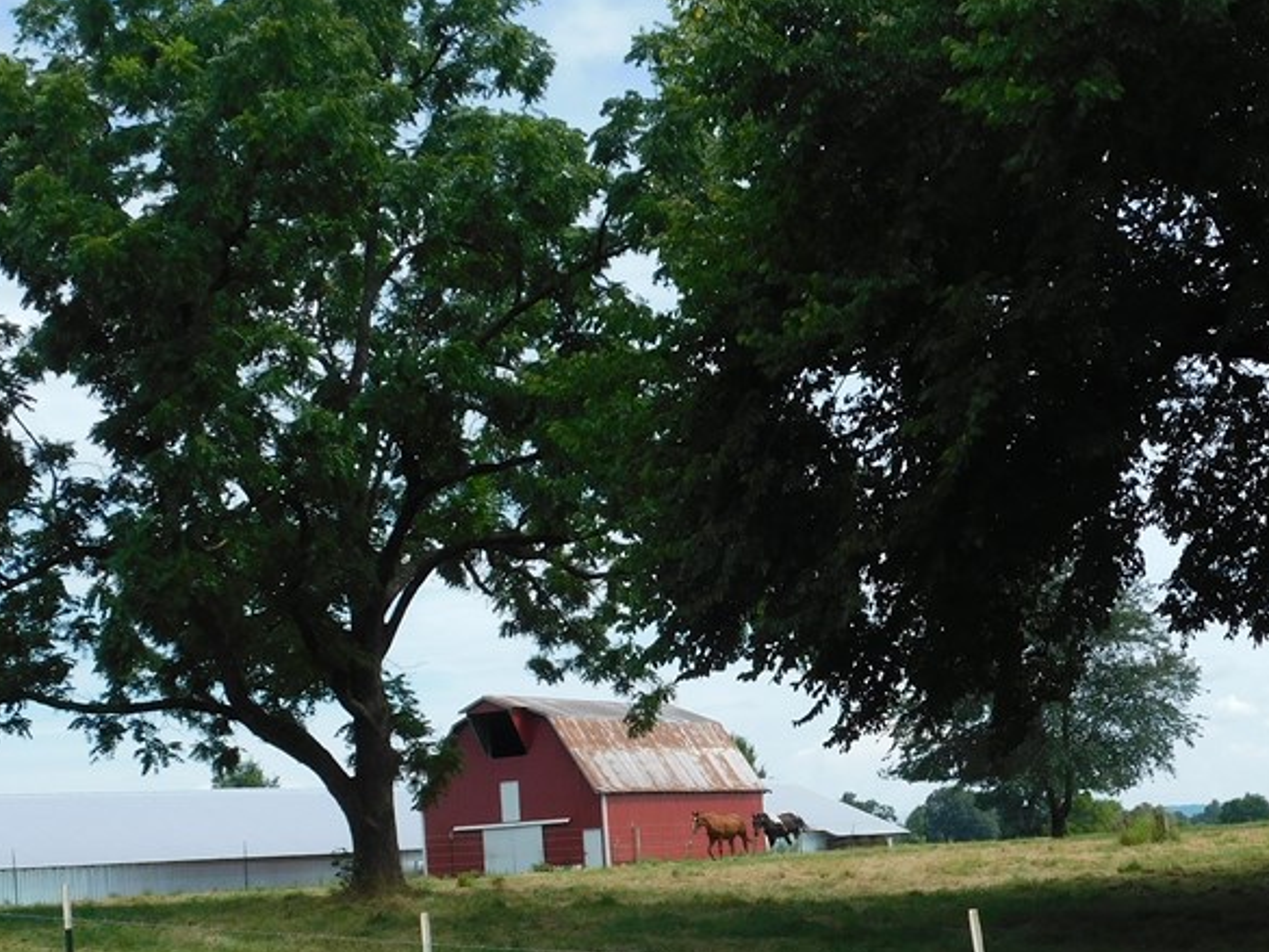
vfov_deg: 22.9
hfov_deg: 30.7
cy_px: 792
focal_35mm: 63
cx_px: 659
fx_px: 2310
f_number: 3.5
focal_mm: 6.3
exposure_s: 1/1250
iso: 125
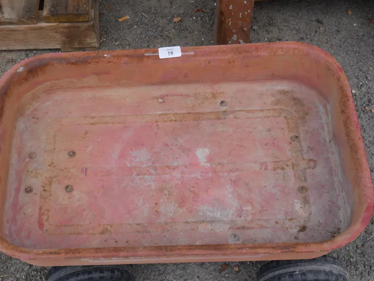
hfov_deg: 33.1
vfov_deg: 25.2
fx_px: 627
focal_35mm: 58
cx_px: 151
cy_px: 168
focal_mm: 23
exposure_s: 1/200
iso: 200
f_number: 7.1
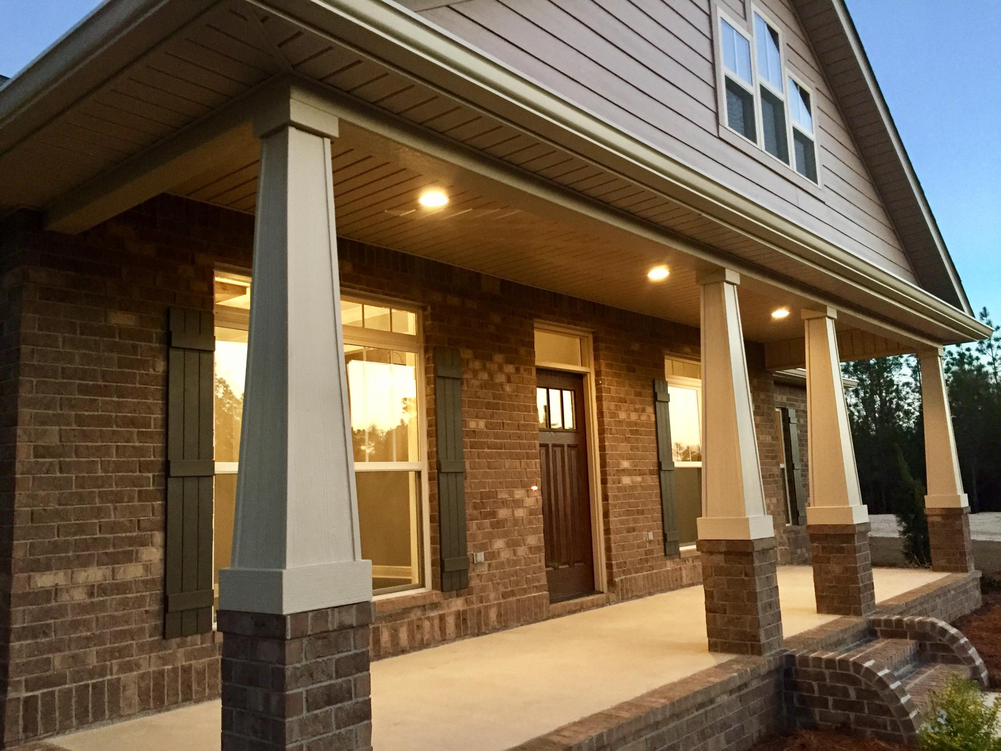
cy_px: 376
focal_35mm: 29
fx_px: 839
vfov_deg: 48.2
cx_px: 500
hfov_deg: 61.7
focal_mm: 4.15
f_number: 2.2
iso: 250
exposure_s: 1/15
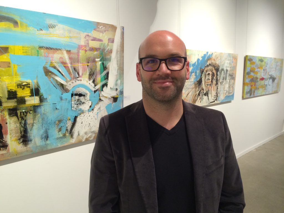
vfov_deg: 46.8
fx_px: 246
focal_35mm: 30
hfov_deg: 60.0
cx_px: 142
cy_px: 106
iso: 125
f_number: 2.2
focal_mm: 4.12
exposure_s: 1/30
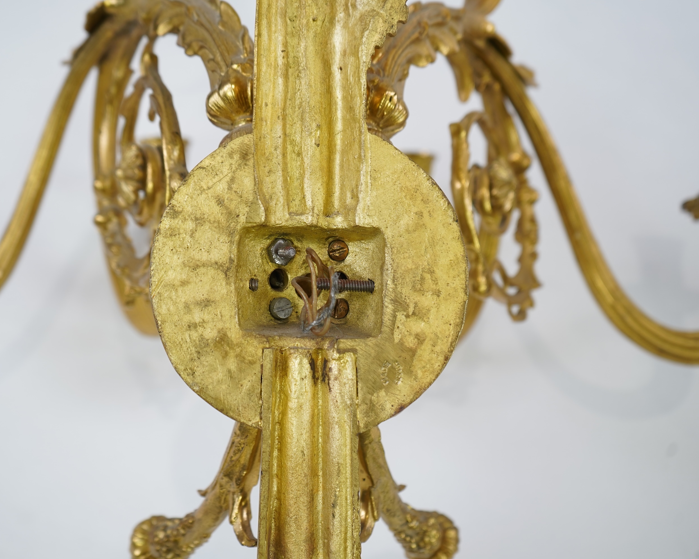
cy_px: 280
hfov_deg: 42.8
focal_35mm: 43
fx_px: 890
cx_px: 298
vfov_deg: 34.9
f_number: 4.5
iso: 320
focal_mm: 38
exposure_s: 1/80
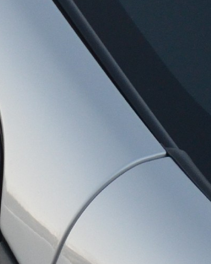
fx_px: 10933
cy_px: 316
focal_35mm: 1401
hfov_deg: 1.1
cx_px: -275
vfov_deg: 1.4
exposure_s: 1/500
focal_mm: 200
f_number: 5.6
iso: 1400
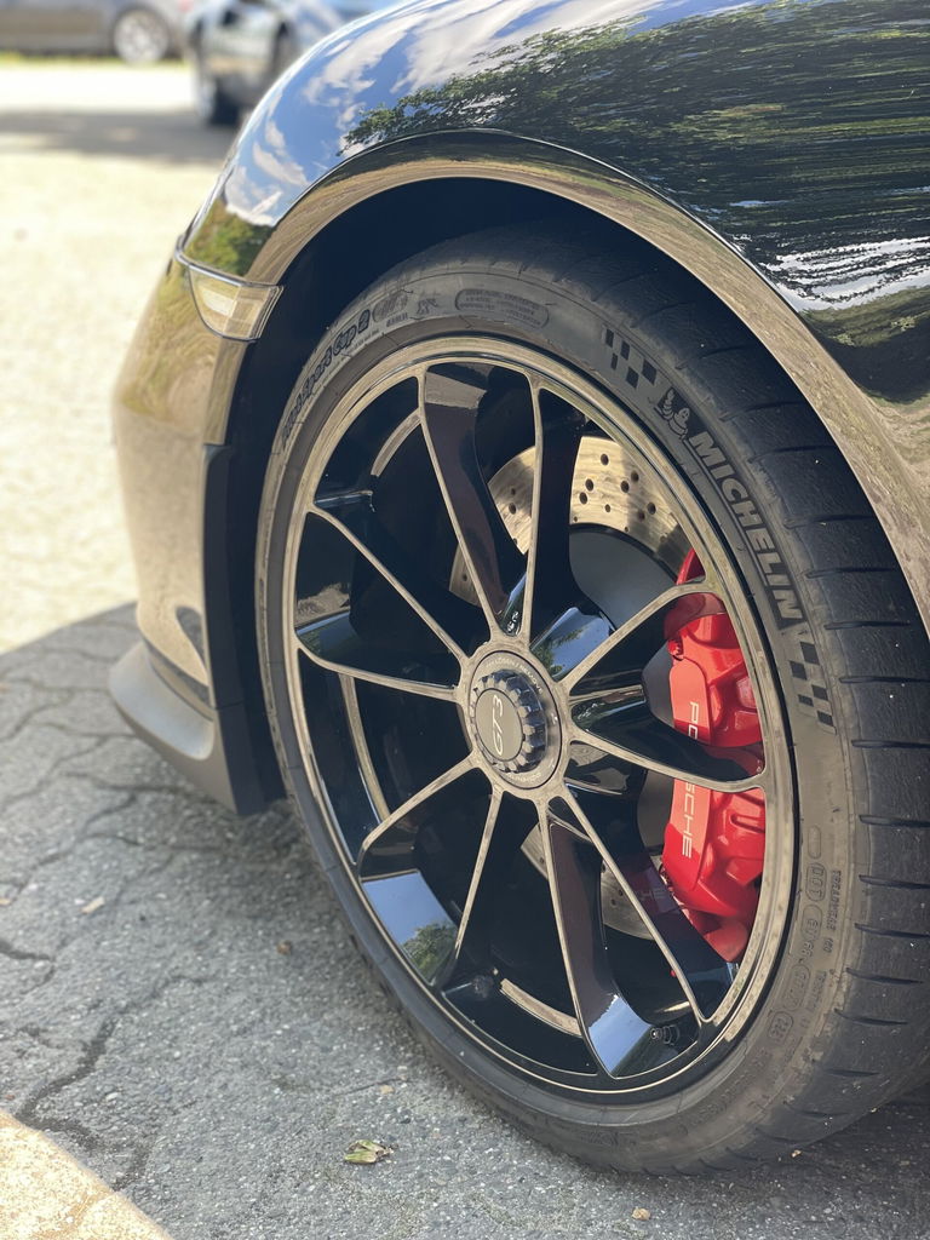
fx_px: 1863
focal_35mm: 52
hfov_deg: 28.0
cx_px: 465
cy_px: 620
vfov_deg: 36.8
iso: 40
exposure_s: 1/122
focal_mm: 6
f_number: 2
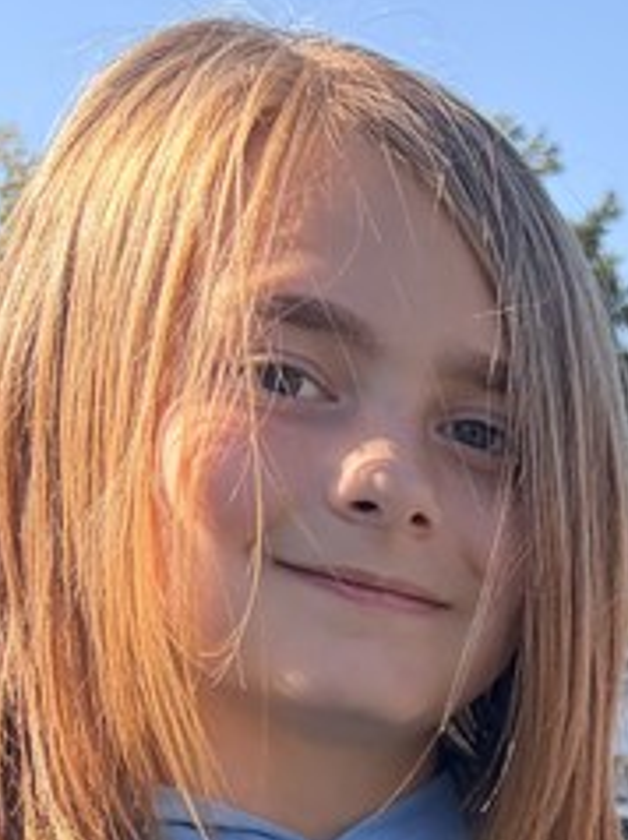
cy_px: 1376
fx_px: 2714
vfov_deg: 15.7
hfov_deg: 11.6
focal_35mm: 112
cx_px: 1320
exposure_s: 1/1420
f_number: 1.6
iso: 50
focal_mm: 5.96
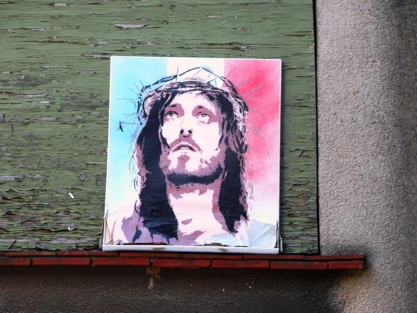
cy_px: 156
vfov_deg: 6.8
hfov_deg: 9.0
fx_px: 2638
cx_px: 208
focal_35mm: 219
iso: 500
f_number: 6.3
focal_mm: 37.35
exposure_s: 1/250
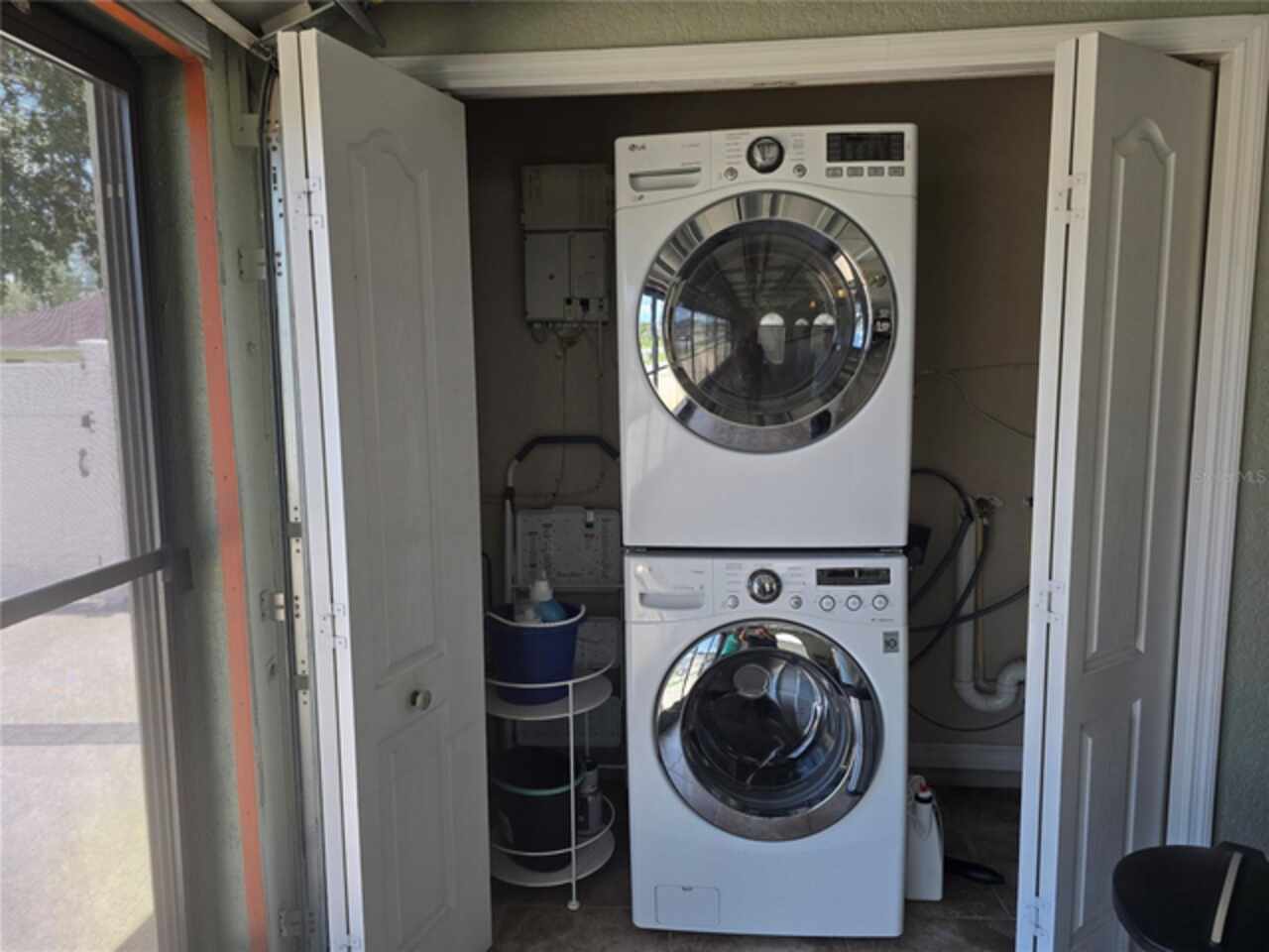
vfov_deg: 58.9
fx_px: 843
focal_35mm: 23
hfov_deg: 73.9
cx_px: 634
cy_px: 476
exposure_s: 1/180
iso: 64
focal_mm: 6.3
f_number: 1.7
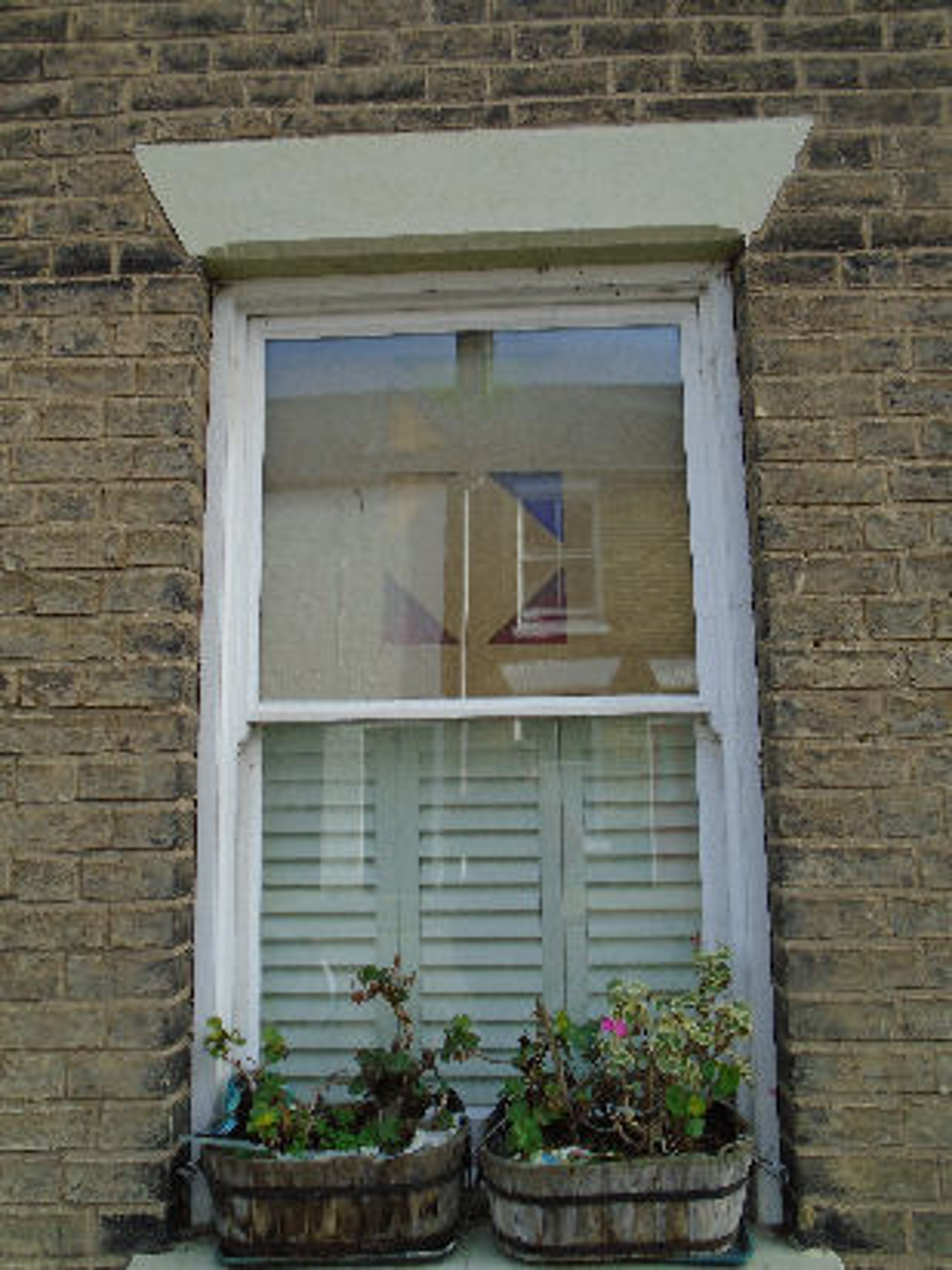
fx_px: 953
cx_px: 476
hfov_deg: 53.1
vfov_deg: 67.3
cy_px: 635
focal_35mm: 26
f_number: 3.2
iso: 100
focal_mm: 4.6
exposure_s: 1/320
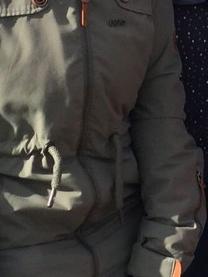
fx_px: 1065
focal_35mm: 133
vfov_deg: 14.4
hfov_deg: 10.6
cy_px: -45
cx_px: 343
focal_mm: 4.15
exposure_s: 1/1099
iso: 32
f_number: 2.2
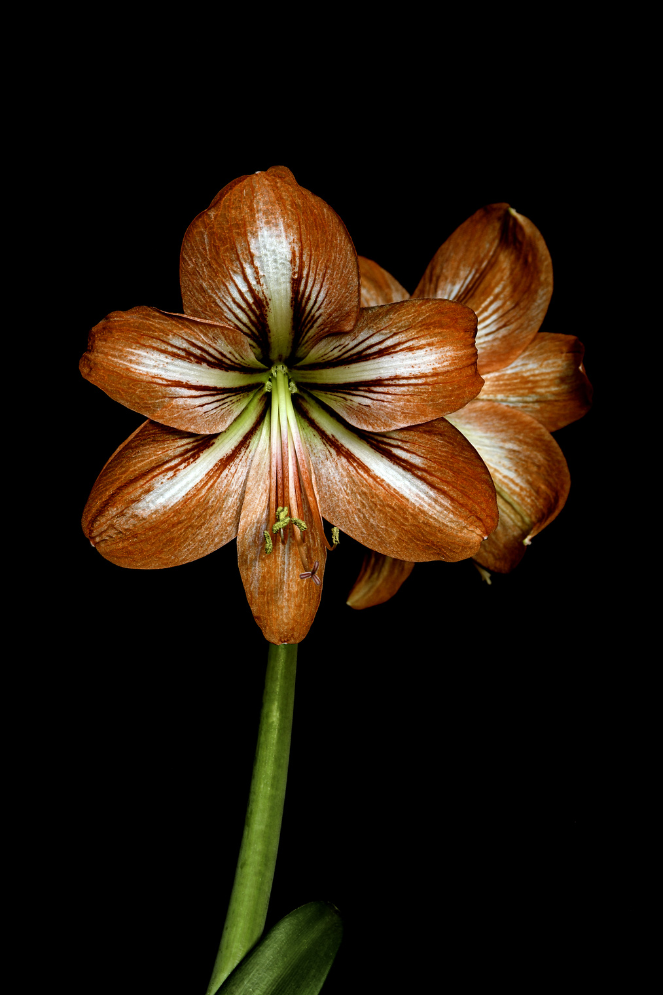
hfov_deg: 8.7
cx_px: 332
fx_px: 4352
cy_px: 498
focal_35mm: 158
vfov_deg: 13.0
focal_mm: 105
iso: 200
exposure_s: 1/13
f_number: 9
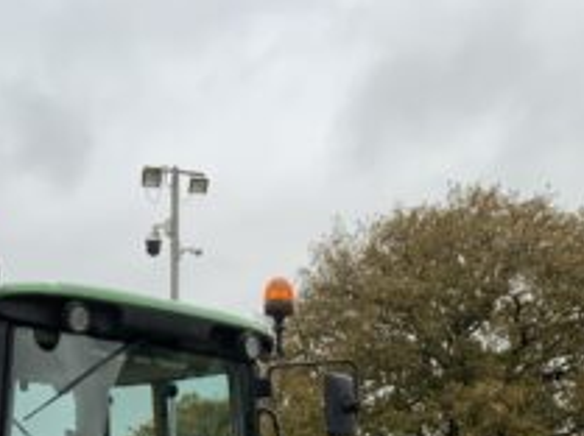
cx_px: 285
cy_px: 657
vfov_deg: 15.3
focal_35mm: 89
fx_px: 1499
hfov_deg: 22.0
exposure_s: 1/231
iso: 16
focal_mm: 3
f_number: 1.8
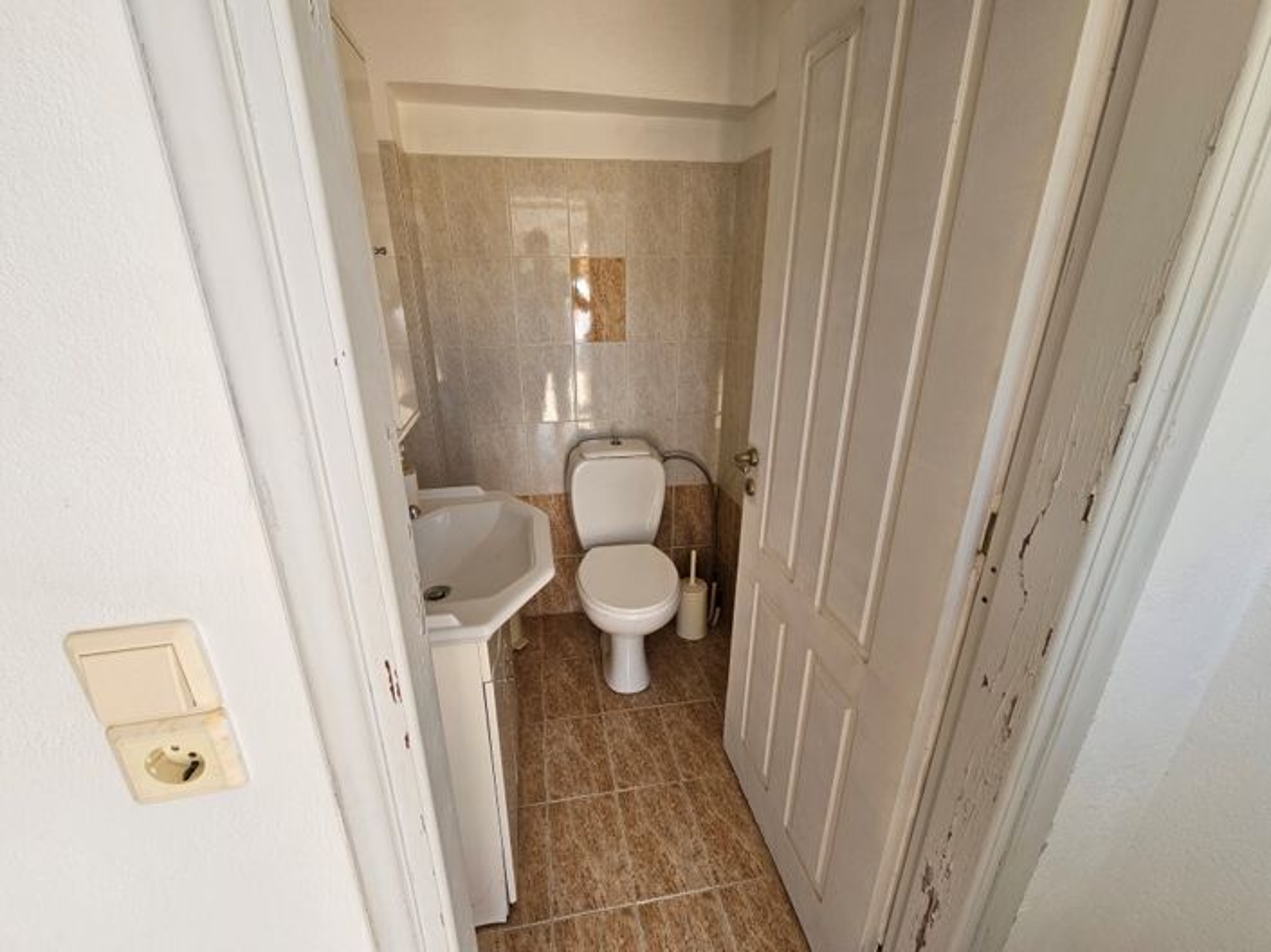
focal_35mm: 13
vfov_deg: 89.9
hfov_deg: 106.2
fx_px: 477
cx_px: 636
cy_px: 476
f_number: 2.2
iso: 50
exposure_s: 1/129
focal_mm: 2.2
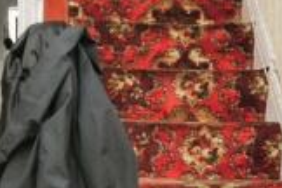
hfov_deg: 17.5
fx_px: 893
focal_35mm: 114
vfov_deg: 12.0
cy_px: 158
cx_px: -5
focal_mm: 12
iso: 200
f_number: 5
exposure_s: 1/60
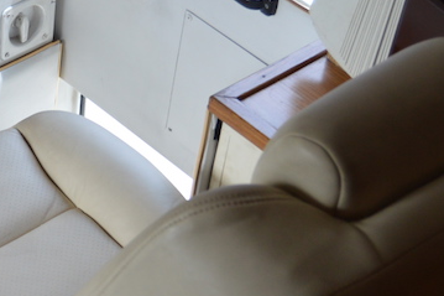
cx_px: -93
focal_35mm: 117
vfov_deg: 11.7
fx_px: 1442
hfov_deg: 16.7
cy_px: 211
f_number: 4.5
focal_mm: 28
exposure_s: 1/80
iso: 400
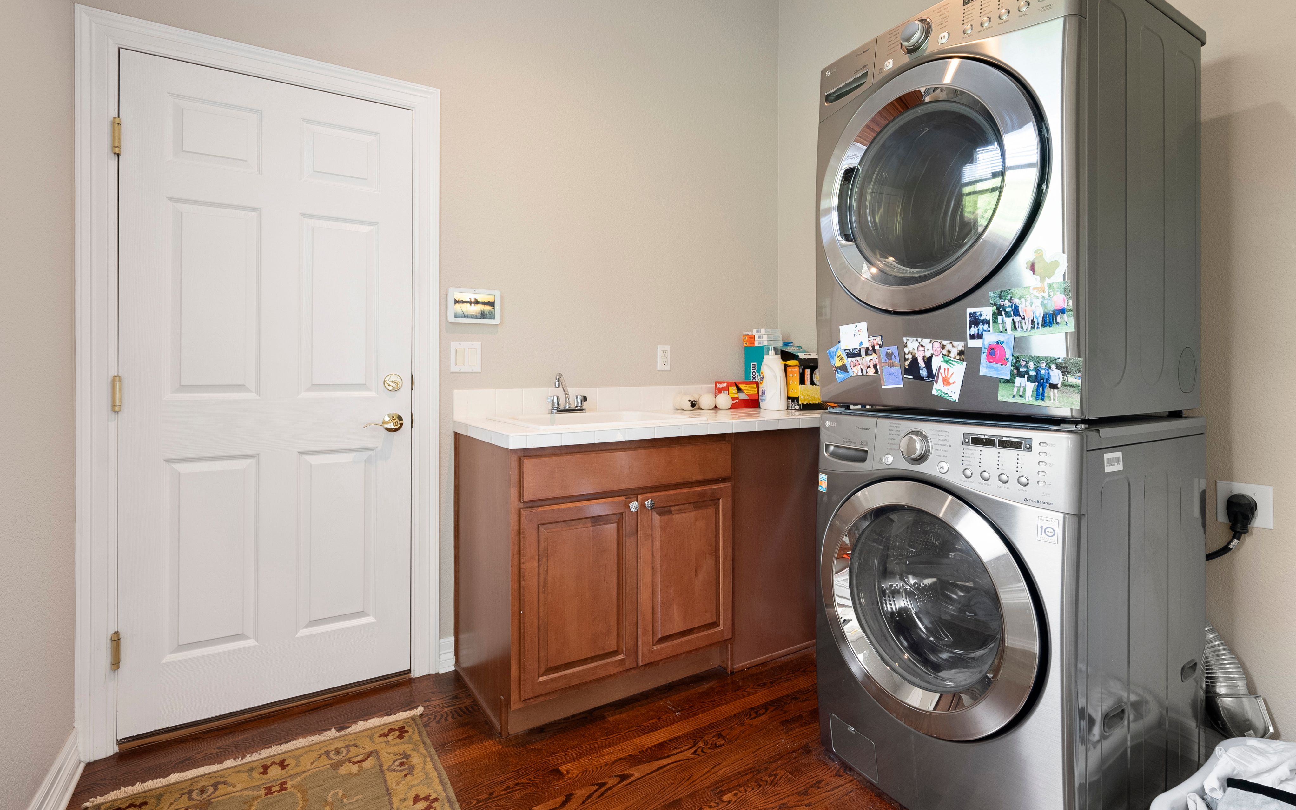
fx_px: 636
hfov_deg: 91.1
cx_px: 652
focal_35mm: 18
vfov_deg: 64.9
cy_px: 371
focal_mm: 17
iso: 500
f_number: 8
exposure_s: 1/2
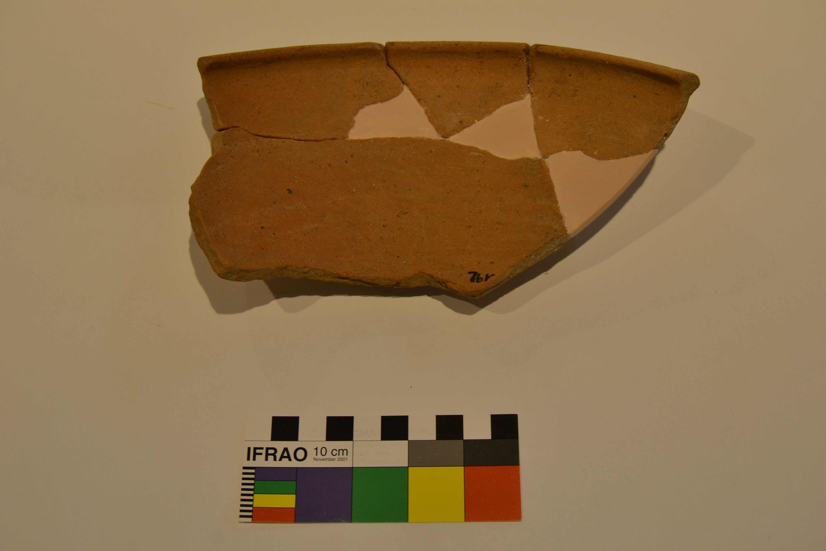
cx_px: 413
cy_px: 276
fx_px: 1204
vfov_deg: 25.8
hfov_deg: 37.9
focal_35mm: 52
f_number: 7.1
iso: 400
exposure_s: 1/60
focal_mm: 35
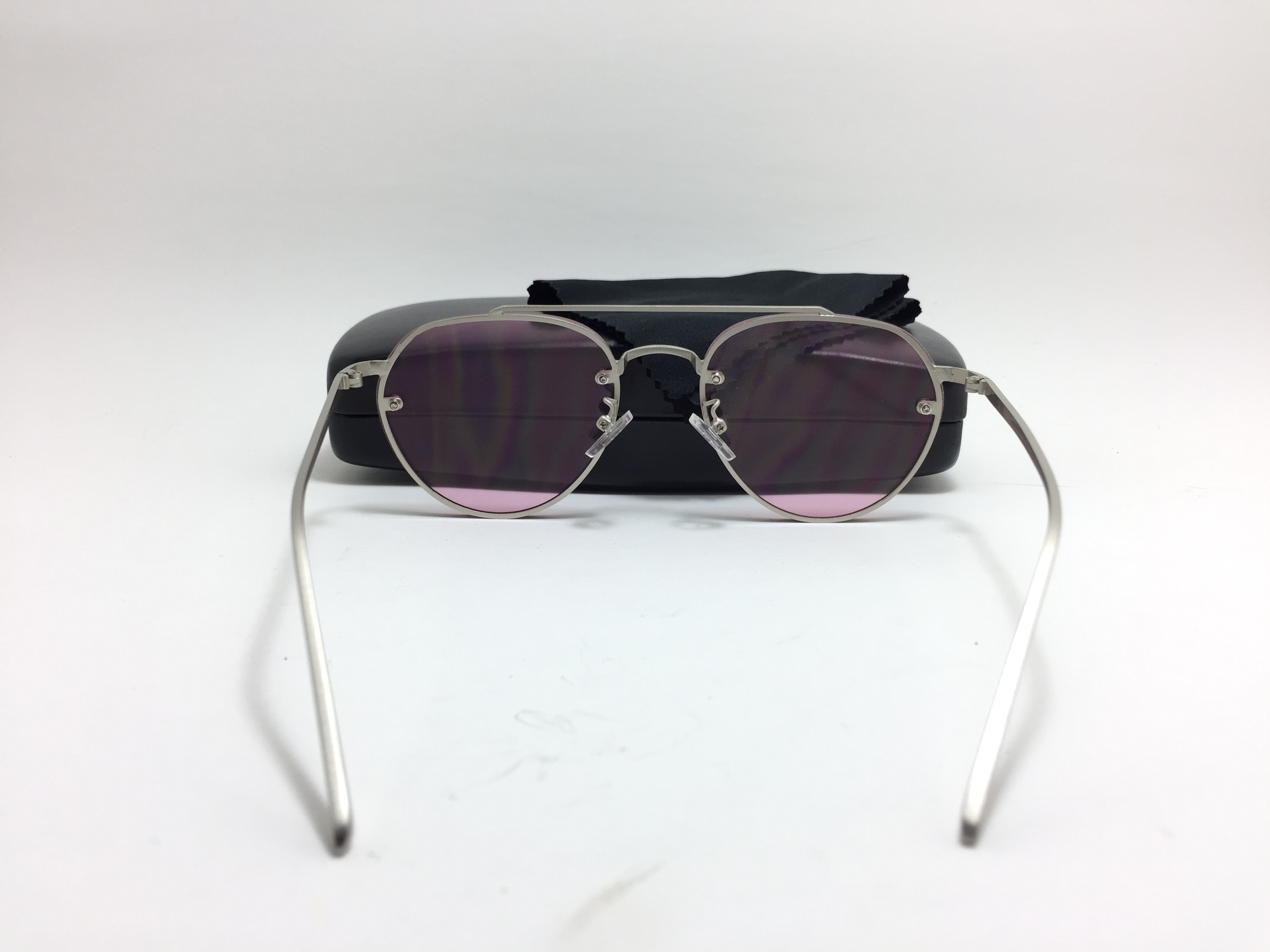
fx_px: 1064
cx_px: 635
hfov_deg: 61.7
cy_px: 476
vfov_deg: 48.2
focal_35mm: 29
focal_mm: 4.15
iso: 40
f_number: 2.2
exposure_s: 1/100
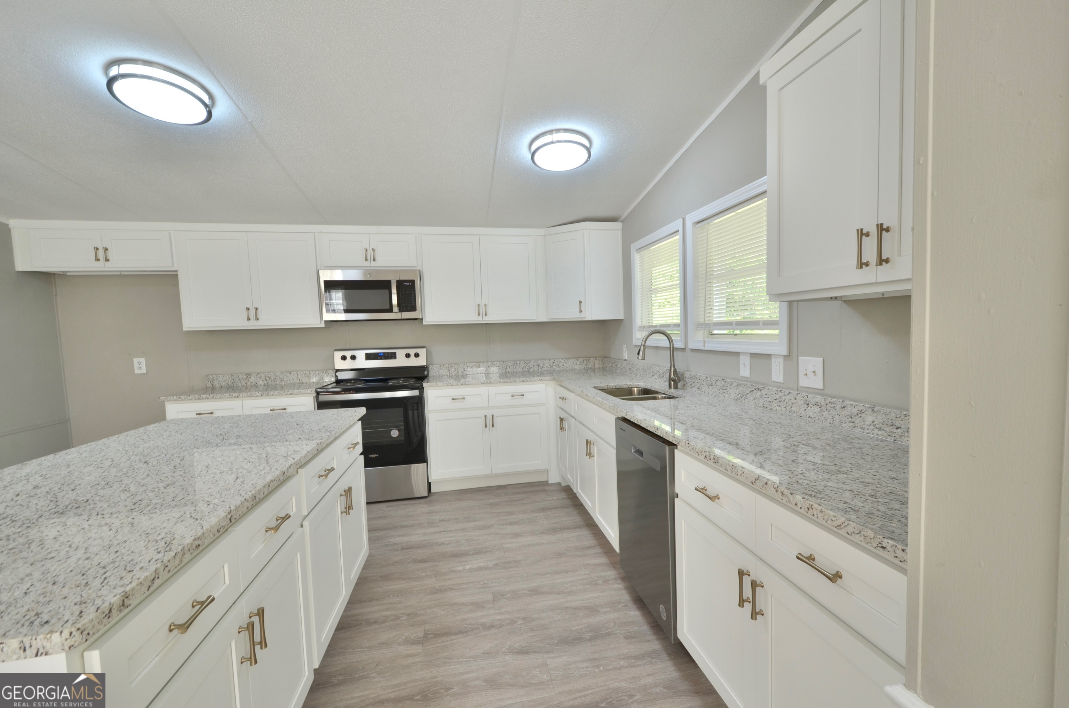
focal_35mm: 15
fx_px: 445
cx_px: 534
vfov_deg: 77.1
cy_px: 354
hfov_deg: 100.5
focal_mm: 10
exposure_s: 1/8
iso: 100
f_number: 9
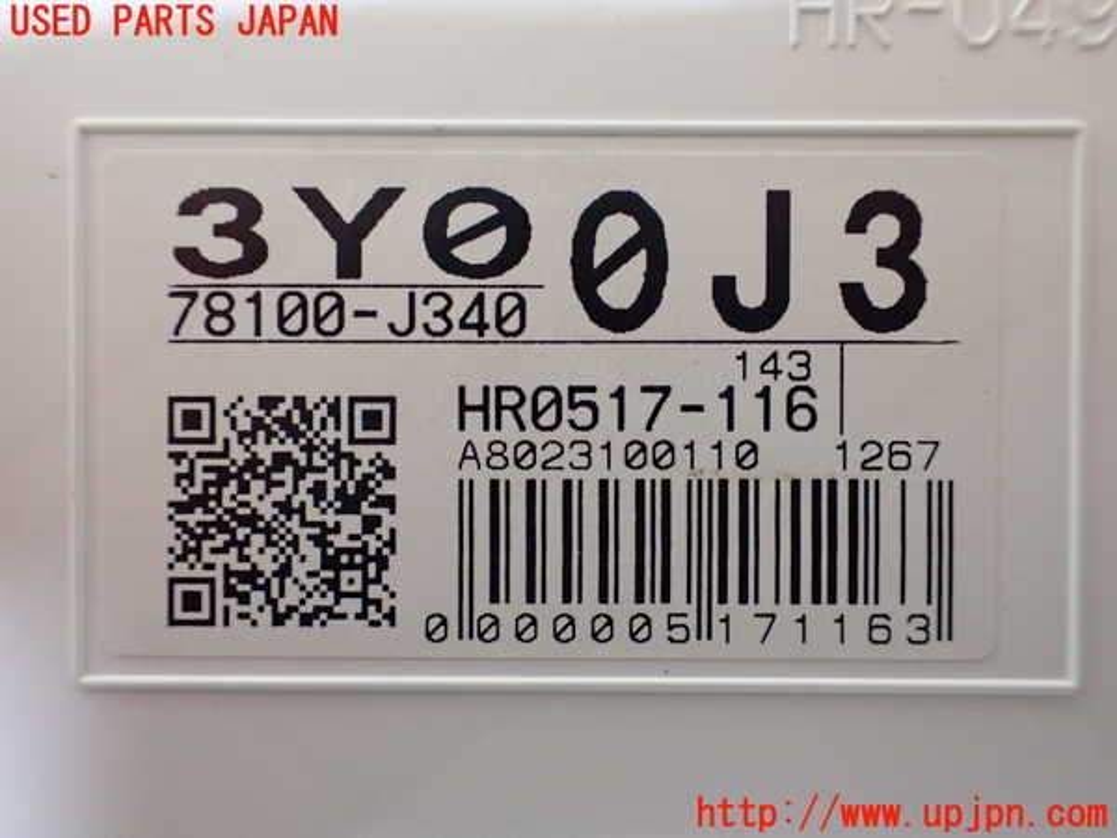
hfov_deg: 60.0
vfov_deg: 46.8
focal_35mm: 30
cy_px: 419
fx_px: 968
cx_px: 558
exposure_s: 1/100
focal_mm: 5.4
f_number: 2.3
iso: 800
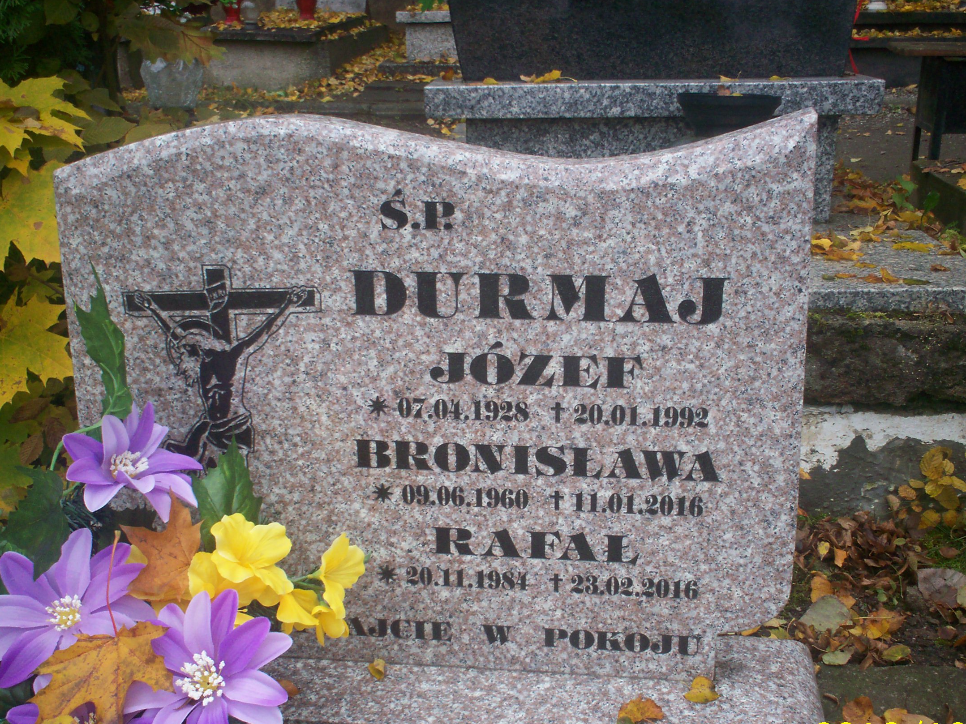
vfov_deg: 33.5
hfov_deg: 43.8
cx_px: 517
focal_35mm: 43
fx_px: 1200
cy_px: 421
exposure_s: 1/119
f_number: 4.5
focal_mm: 6
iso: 100
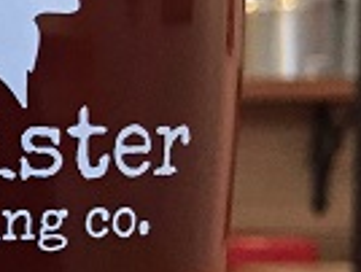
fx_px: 1807
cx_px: -577
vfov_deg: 8.6
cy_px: 285
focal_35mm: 173
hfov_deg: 9.7
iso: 200
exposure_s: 1/30
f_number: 2.2
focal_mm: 4.15
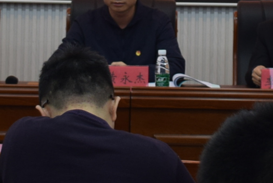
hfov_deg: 11.1
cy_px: -112
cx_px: 198
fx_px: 1396
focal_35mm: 184
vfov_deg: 7.3
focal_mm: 24
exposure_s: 1/80
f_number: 4.5
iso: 400
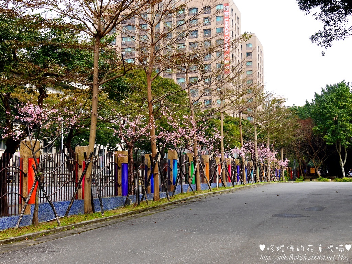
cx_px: 176
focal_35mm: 52
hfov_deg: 36.8
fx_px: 529
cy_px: 132
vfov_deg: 28.1
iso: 200
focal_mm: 26
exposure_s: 1/250
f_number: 6.3
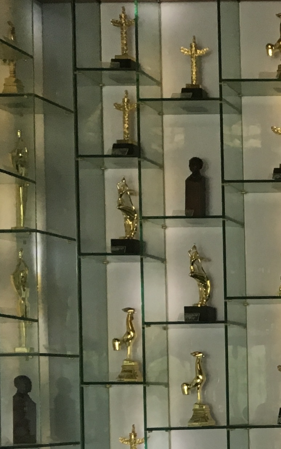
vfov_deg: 20.3
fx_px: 1225
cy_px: 409
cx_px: 702
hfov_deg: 10.8
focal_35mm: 100
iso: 100
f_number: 2.2
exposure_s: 1/33
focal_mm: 4.15
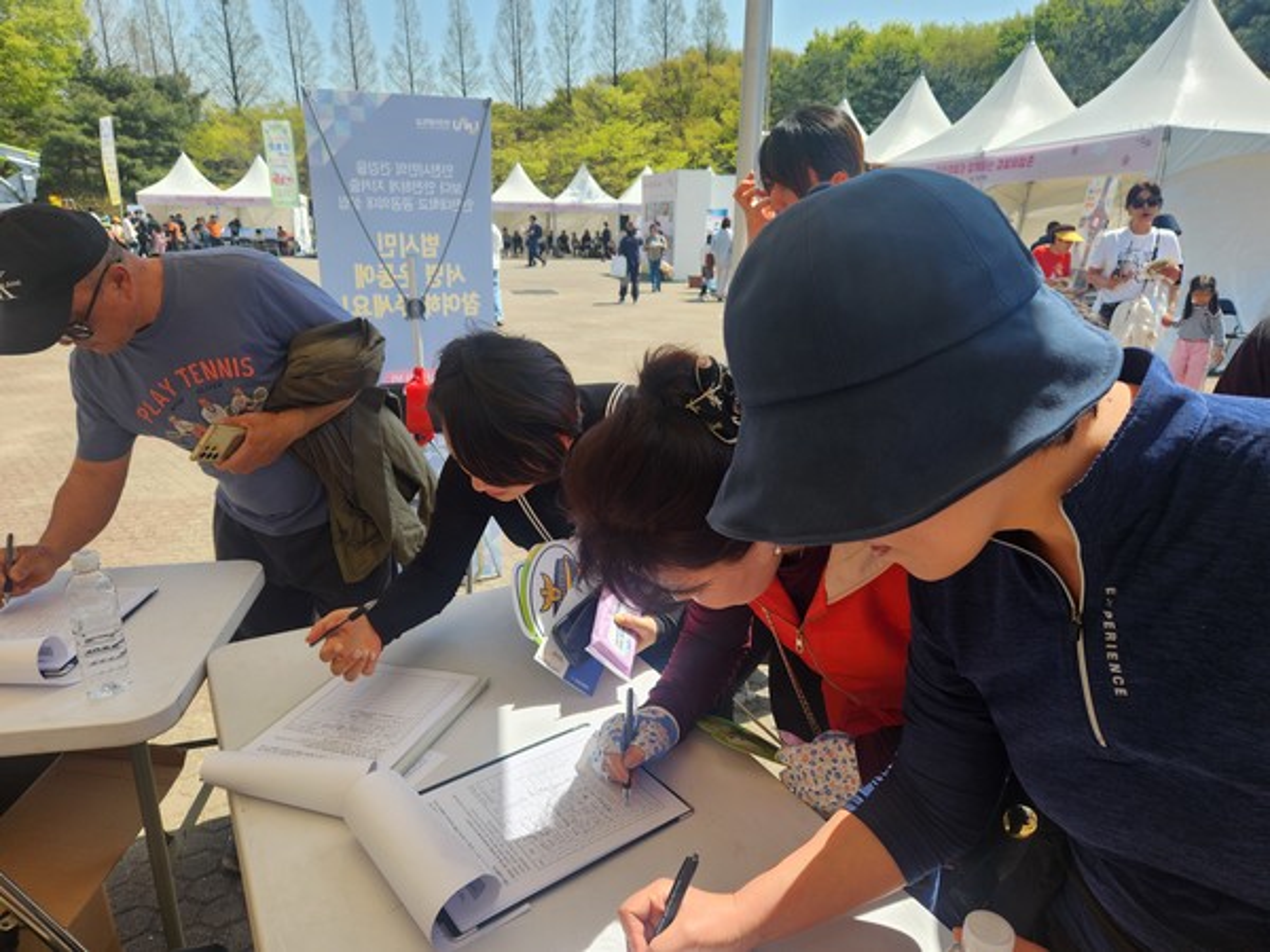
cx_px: 635
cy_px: 476
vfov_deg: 58.9
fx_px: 844
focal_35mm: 23
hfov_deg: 73.9
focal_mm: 5.4
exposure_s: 1/777
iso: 20
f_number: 1.8
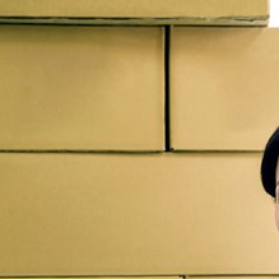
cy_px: 278
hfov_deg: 7.5
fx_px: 2088
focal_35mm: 229
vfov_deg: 7.6
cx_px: 406
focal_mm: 82
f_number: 4
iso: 400
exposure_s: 1/125
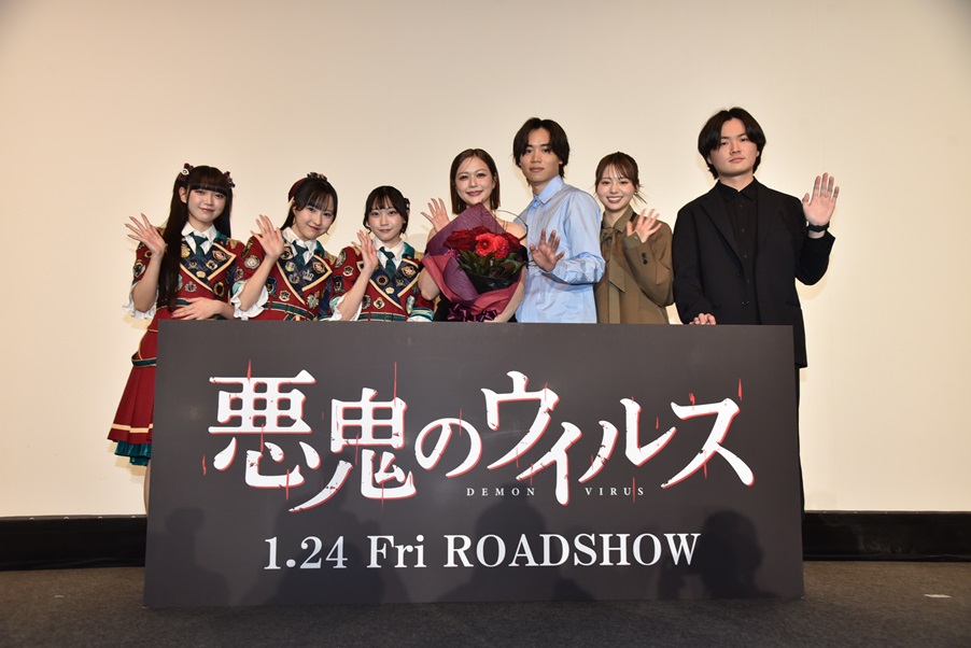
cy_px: 324
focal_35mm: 35
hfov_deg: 54.4
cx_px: 486
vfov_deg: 37.9
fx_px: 944
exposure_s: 1/125
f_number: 5
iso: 800
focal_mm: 35
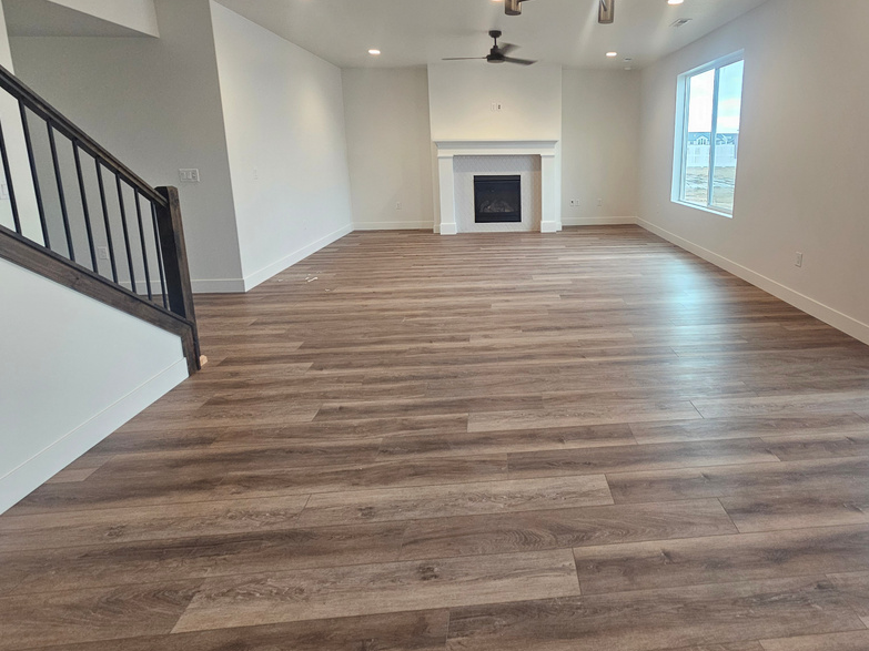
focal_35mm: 17
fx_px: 427
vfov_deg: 73.0
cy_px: 230
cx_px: 533
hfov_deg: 89.5
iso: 200
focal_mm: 2.2
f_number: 2.2
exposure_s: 1/60
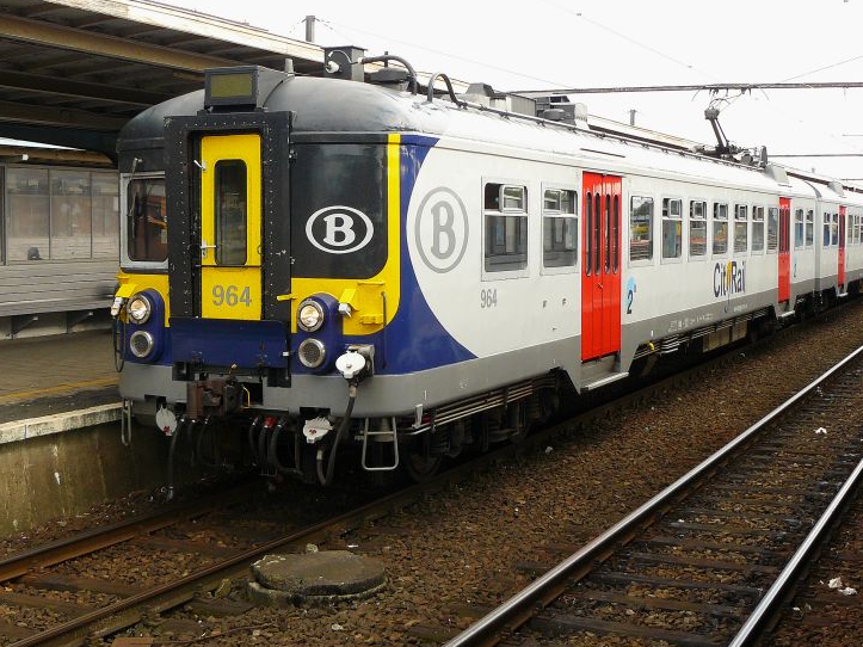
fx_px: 1271
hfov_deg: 37.5
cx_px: 440
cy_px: 292
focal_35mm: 51
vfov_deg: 28.5
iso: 100
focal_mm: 6
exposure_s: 1/125
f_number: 4
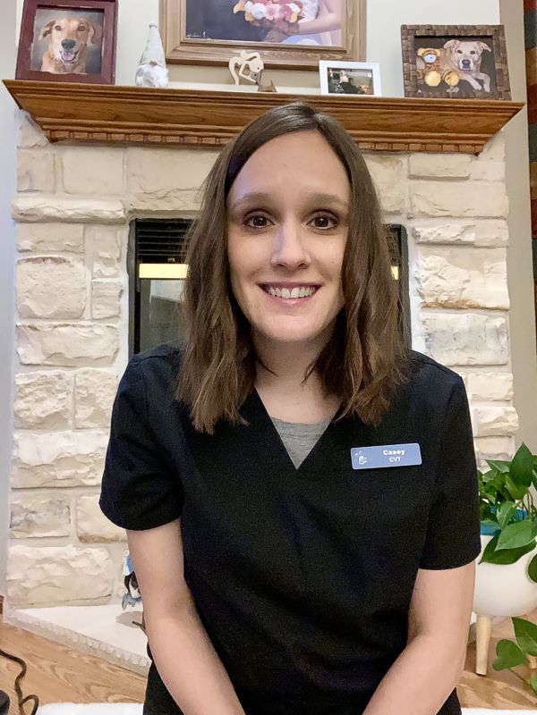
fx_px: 621
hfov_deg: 46.8
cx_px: 268
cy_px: 358
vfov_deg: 60.0
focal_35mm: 30
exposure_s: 1/30
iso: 640
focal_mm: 2.71
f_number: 2.2
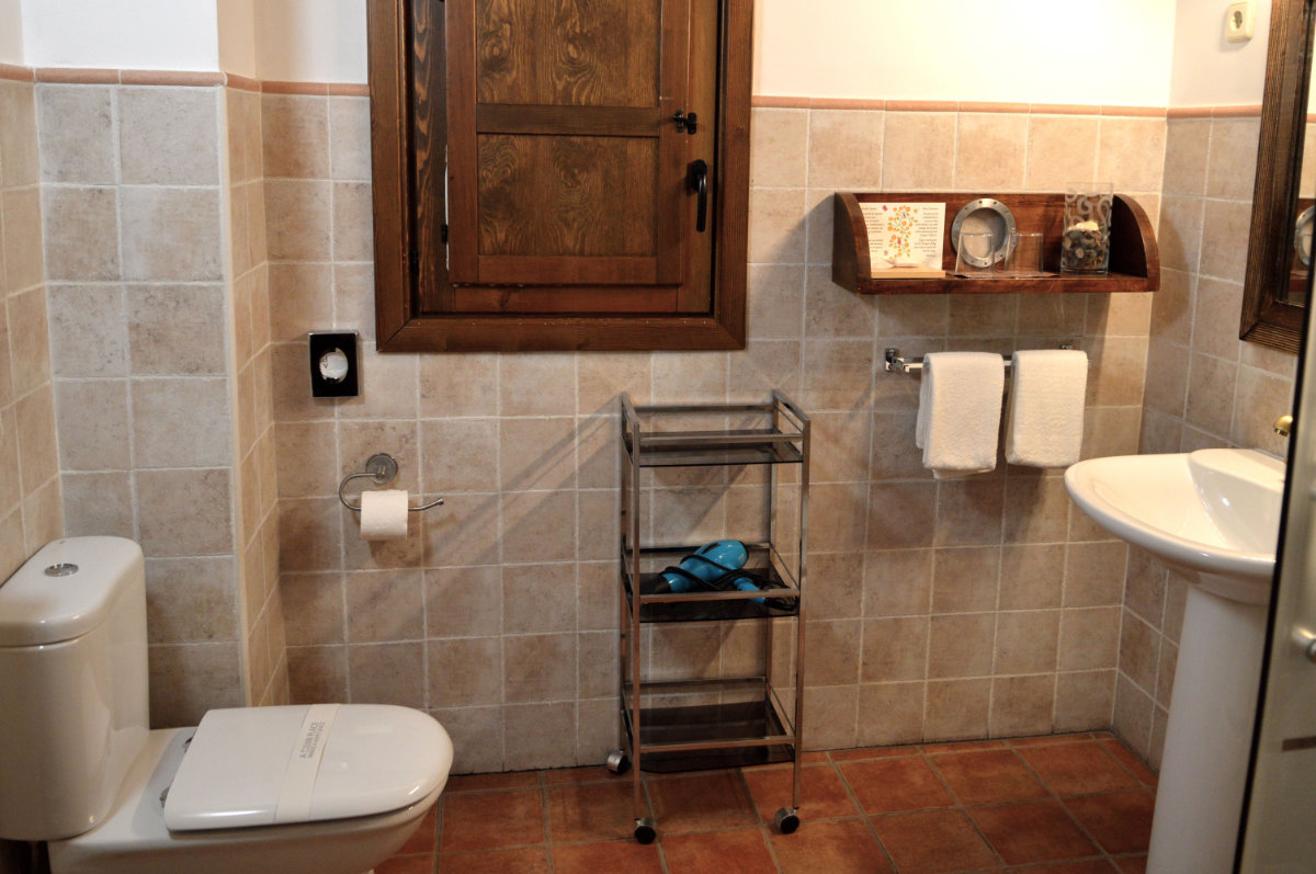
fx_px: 931
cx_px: 658
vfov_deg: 50.3
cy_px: 437
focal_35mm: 26
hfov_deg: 70.5
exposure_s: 1/60
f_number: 2.8
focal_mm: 17
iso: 720
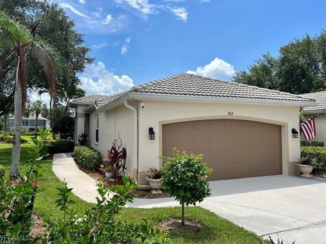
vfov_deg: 51.4
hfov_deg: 65.3
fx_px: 254
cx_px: 160
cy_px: 119
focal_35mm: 27
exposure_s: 1/4831
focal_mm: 5.7
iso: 50
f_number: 1.5
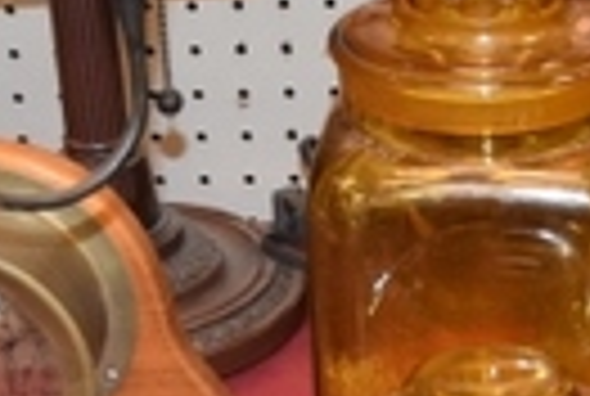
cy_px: 315
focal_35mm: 159
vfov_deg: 8.7
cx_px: 495
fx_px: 2612
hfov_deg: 12.8
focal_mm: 16
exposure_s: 1/60
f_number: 3.5
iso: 1600
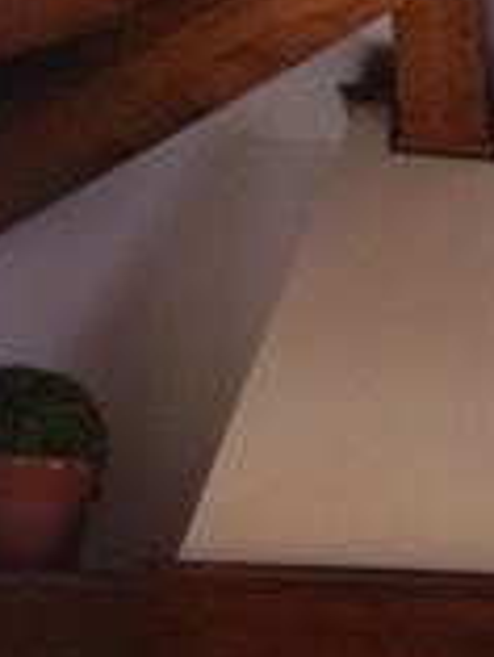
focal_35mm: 157
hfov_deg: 8.1
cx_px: 1455
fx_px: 2983
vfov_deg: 11.9
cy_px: 1034
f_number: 2.8
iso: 80
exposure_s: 1/33
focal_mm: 3.85
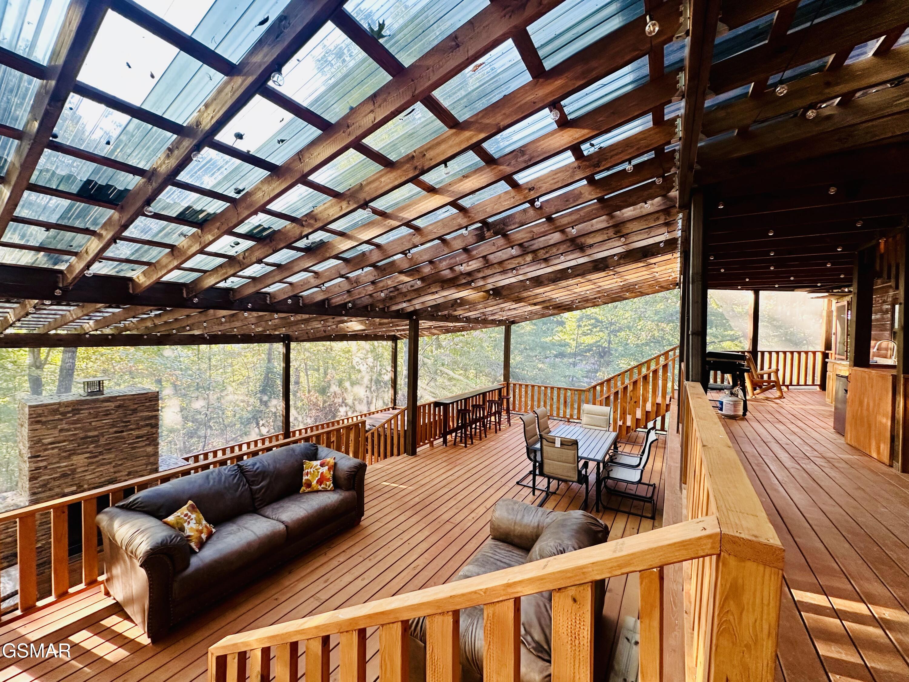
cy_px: 341
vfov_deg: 85.7
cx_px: 454
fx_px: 368
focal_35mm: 14
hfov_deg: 102.1
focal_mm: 2.22
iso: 160
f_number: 2.2
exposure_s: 1/99
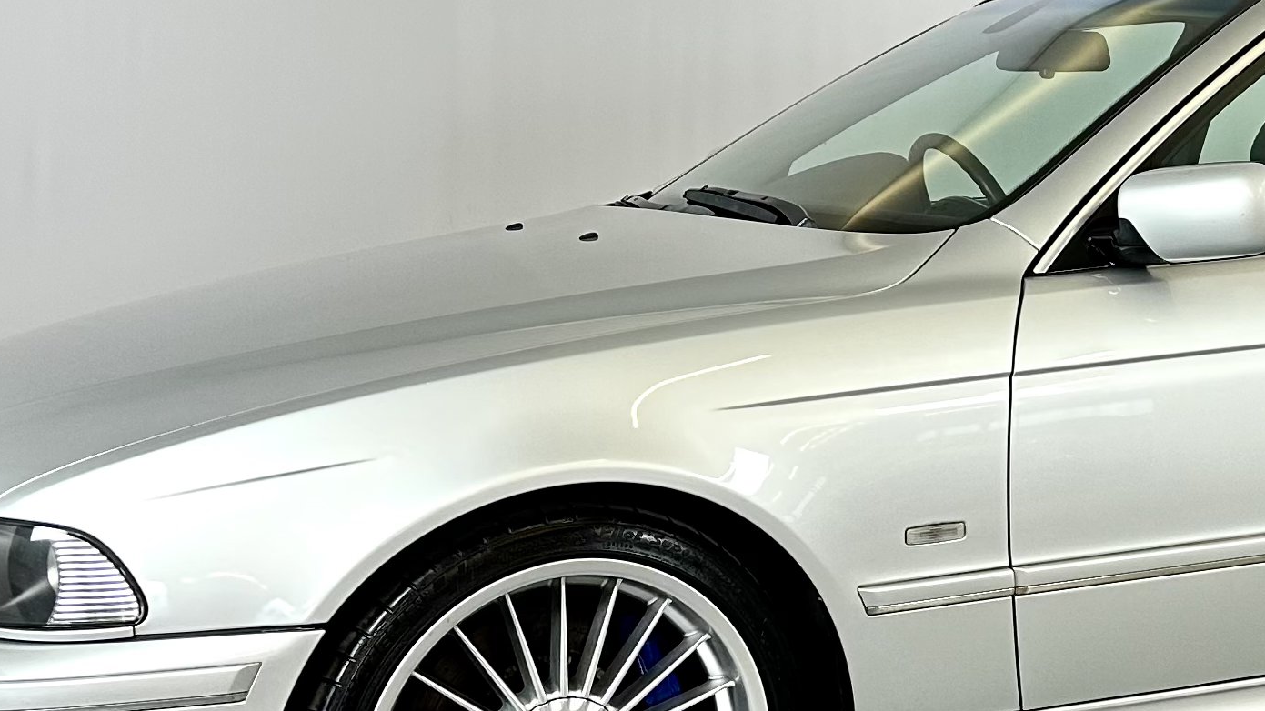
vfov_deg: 18.5
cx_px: 1050
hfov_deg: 31.4
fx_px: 2180
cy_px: 335
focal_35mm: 65
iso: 125
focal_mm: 6.86
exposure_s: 1/50
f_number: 1.78
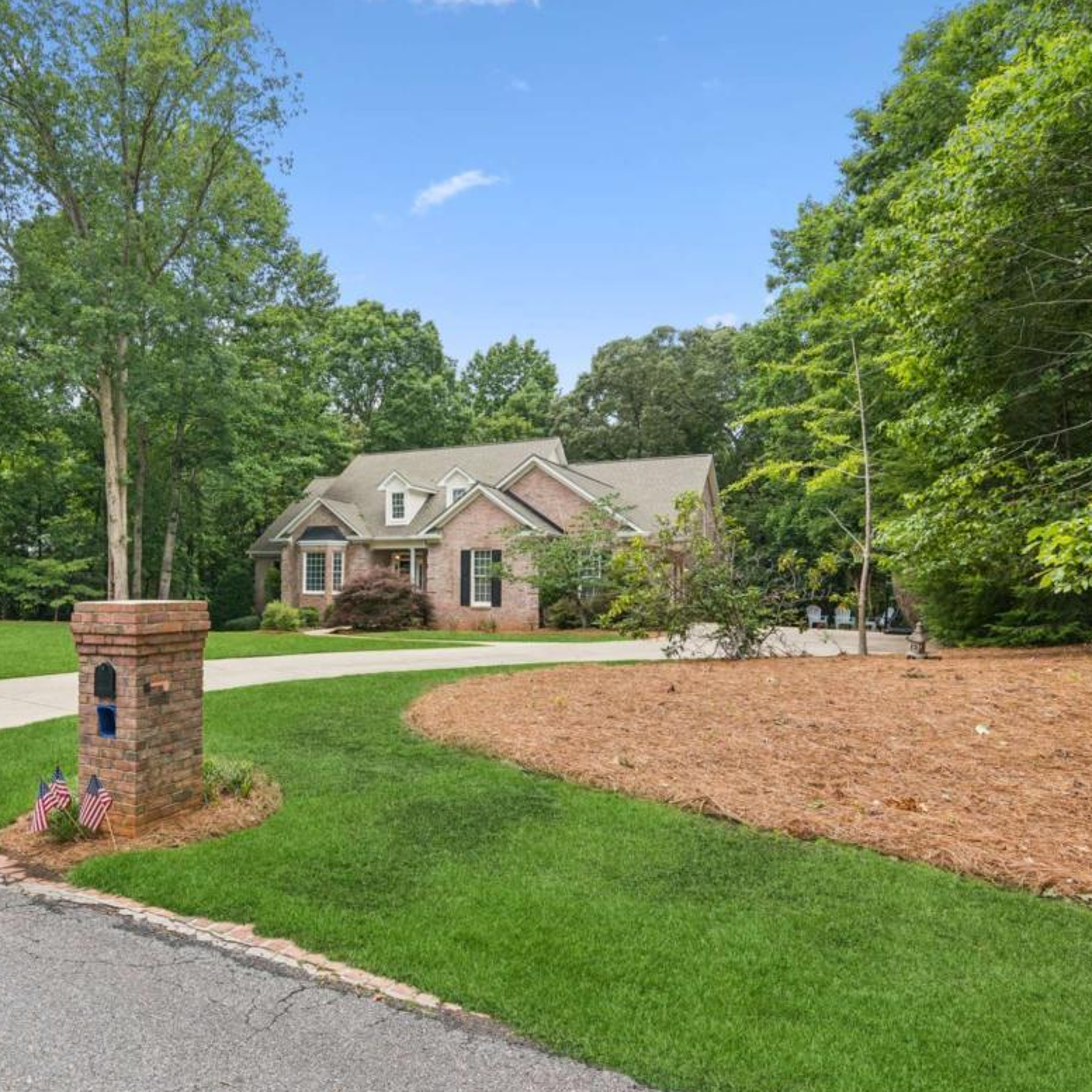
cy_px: 558
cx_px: 354
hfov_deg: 68.3
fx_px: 773
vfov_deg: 70.5
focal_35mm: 22
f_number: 8
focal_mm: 11
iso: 100
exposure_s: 1/100
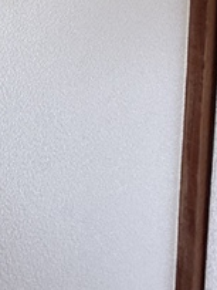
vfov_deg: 25.1
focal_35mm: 48
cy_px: -185
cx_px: -121
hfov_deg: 23.3
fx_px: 401
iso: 125
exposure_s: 1/99
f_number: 2.2
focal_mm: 2.22
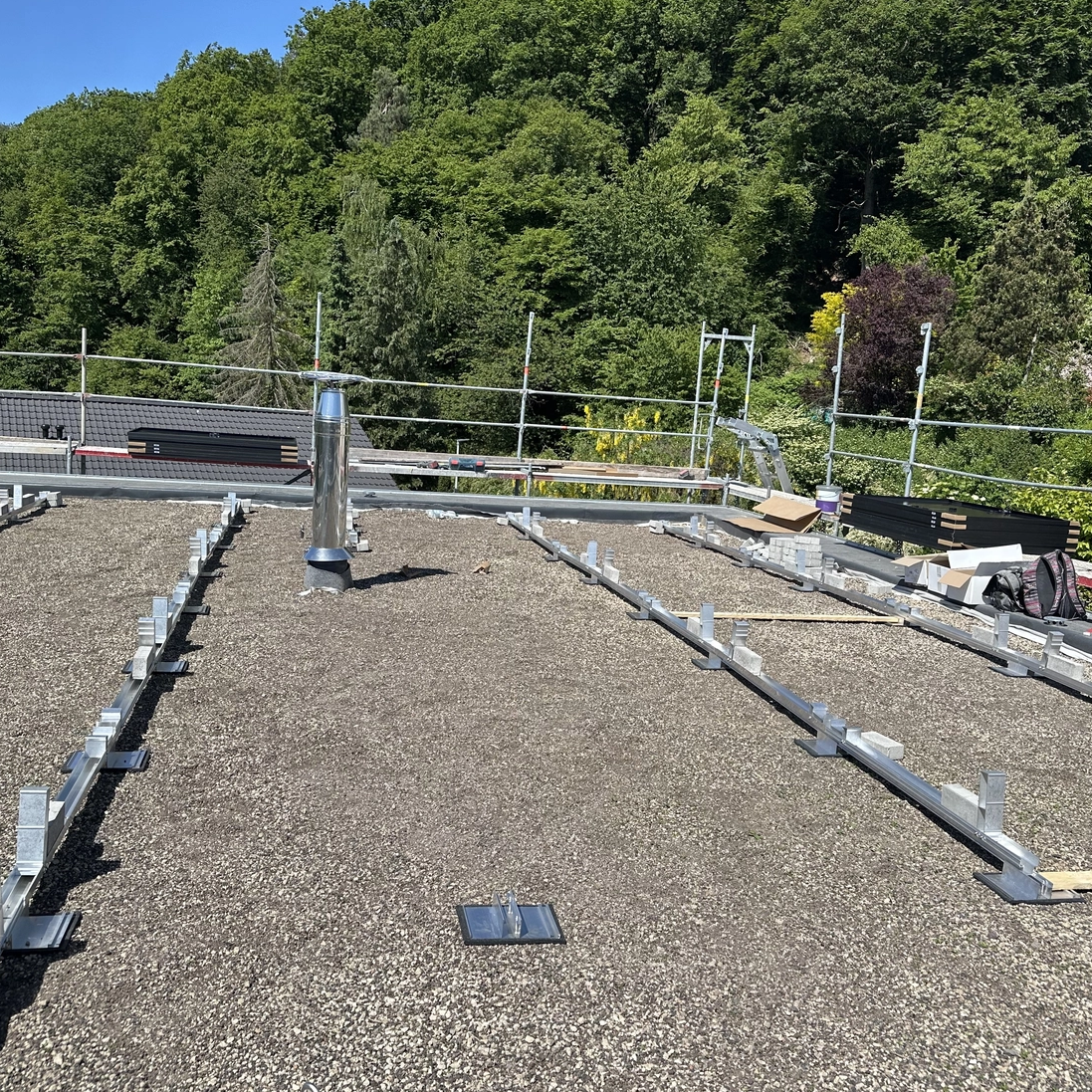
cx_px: 529
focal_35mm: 29
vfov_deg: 55.6
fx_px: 1035
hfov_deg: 55.6
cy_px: 554
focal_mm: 6.86
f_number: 1.78
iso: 80
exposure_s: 1/4762
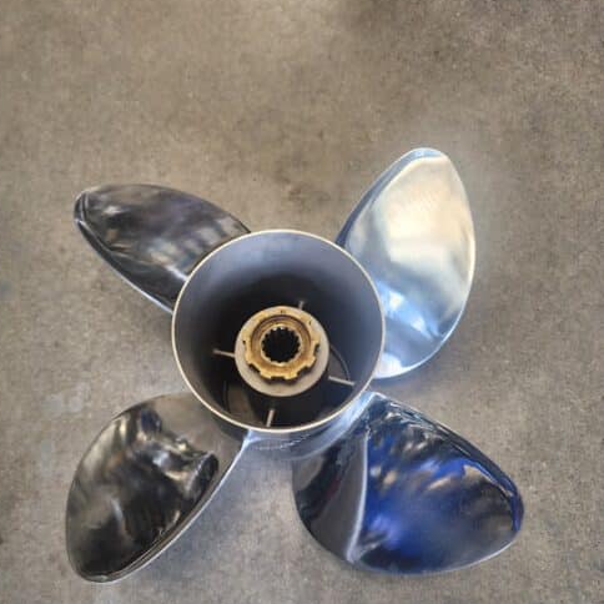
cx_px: 293
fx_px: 553
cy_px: 368
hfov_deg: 57.3
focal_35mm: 28
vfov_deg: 56.8
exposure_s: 1/120
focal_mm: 6.4
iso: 250
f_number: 1.8
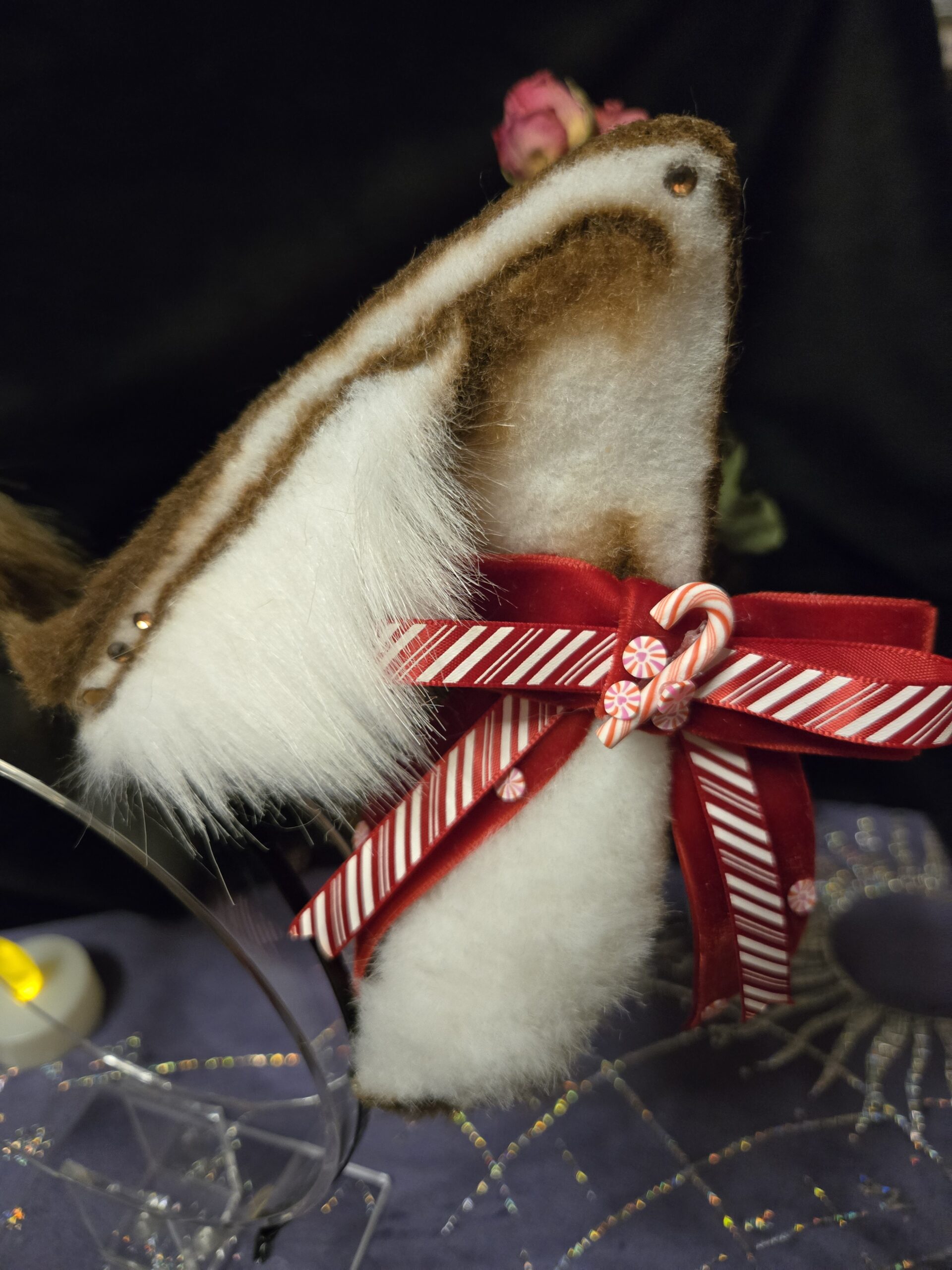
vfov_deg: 73.9
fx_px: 843
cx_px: 476
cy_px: 635
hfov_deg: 58.9
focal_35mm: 23
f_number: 1.8
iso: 1000
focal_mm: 5.4
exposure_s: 1/120
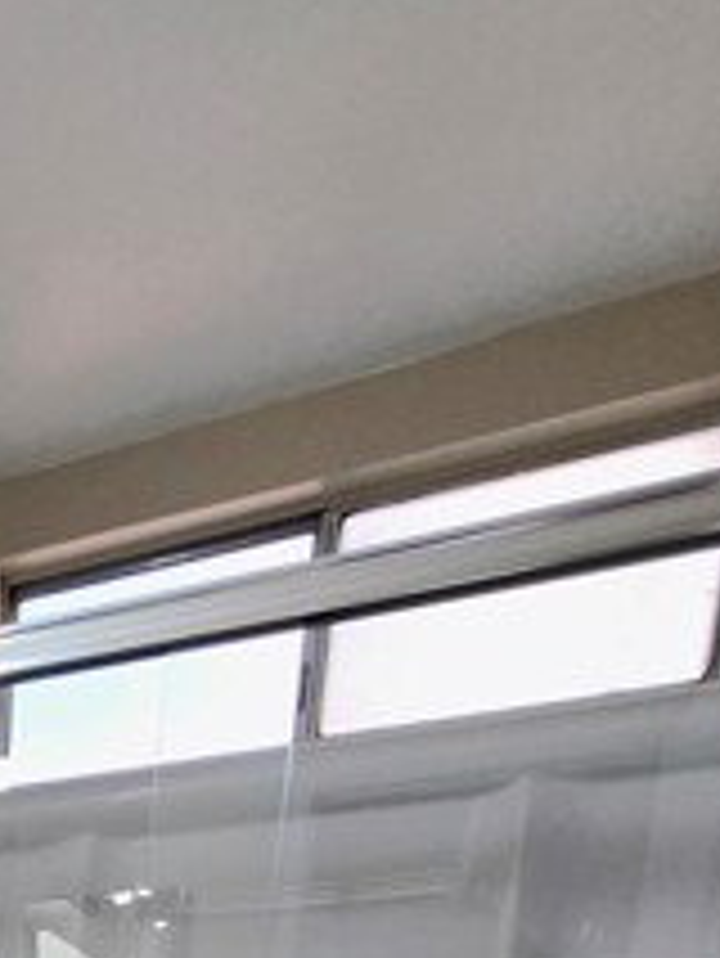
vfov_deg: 30.6
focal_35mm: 39
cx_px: -292
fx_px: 1080
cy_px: 1381
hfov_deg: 28.0
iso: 40
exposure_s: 1/120
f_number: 2.2
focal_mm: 1.7
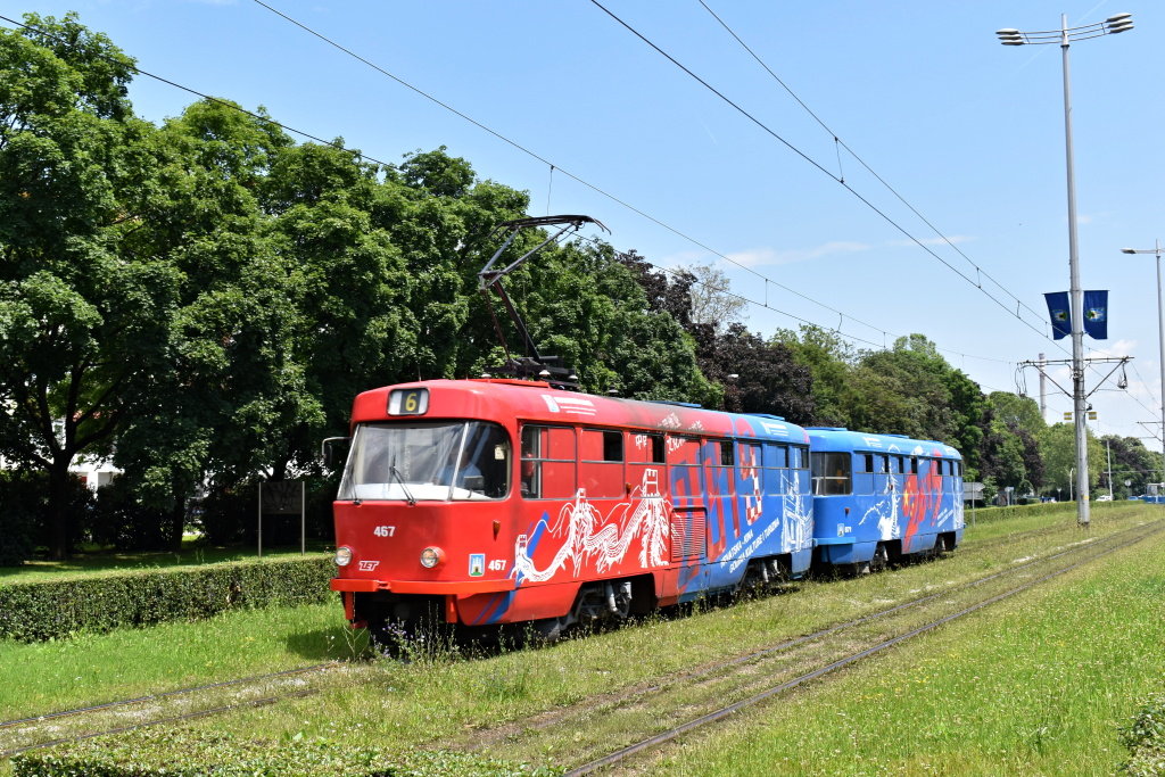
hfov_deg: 47.9
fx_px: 1311
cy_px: 388
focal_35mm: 40
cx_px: 582
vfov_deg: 33.0
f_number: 9
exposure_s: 1/320
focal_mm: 27
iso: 200
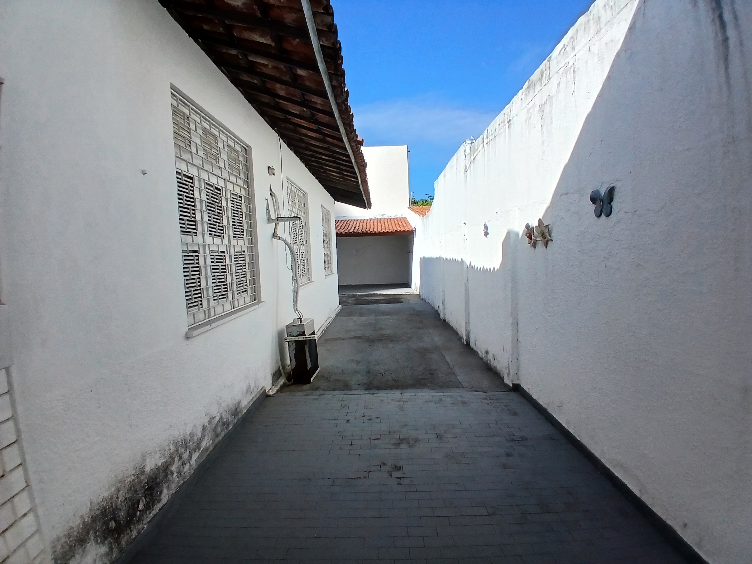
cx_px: 376
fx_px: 369
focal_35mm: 17
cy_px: 282
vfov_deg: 74.7
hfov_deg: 91.0
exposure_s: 1/1427
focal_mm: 1.4
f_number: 2.2
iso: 50
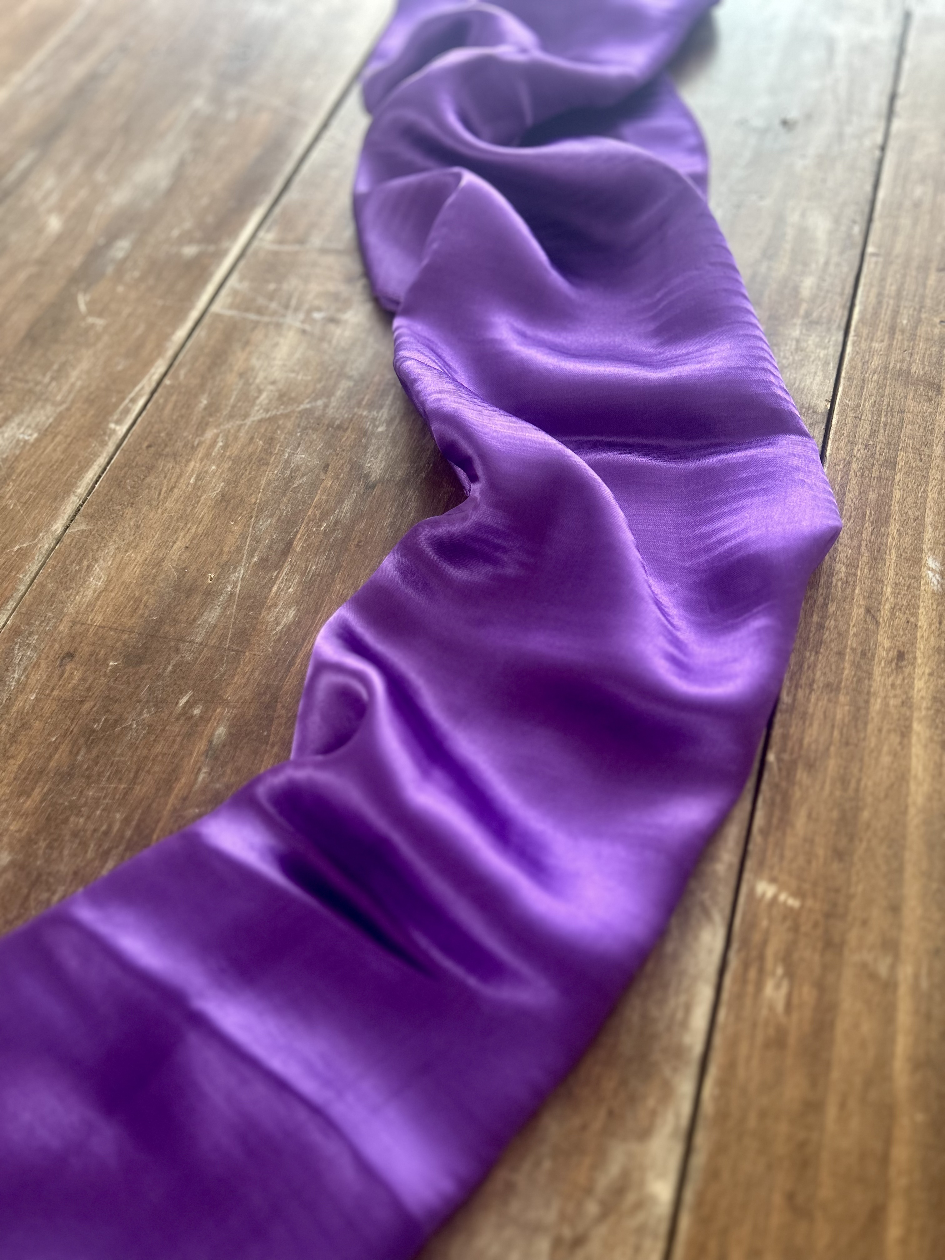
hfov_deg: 53.1
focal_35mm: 26
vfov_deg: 67.3
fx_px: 946
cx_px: 472
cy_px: 630
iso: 125
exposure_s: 1/121
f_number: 1.5
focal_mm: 5.7
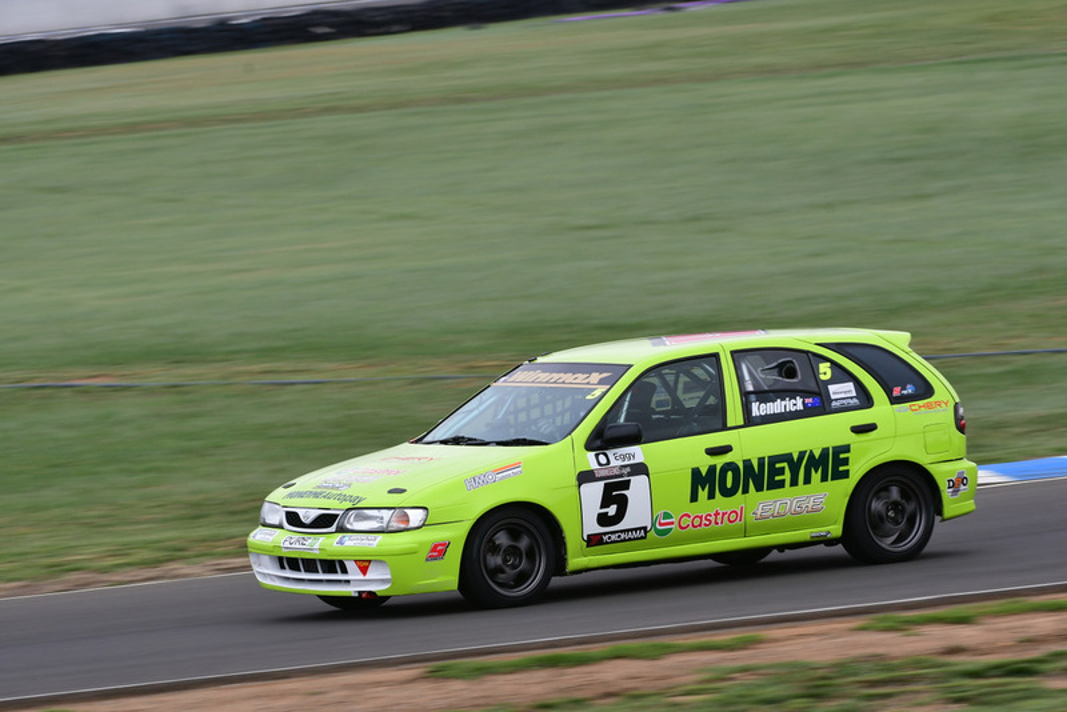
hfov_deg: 6.9
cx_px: 534
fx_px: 8894
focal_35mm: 300
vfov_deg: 4.6
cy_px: 356
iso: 320
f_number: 10
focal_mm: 200
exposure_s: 1/250
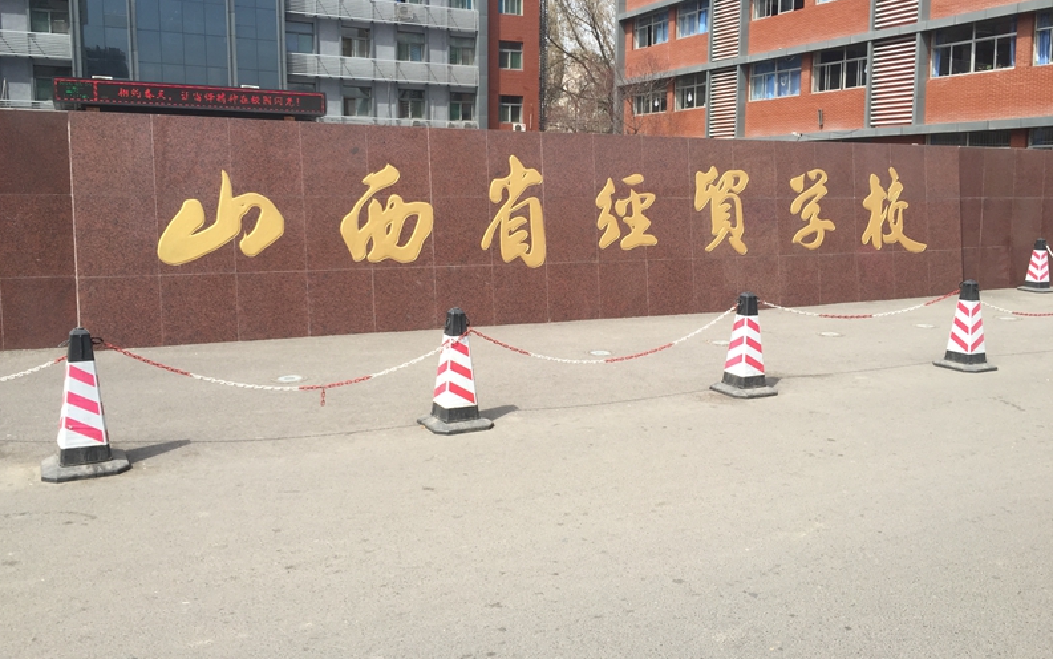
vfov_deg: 40.5
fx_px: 890
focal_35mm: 31
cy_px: 279
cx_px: 530
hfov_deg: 61.2
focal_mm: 4.15
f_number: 2.2
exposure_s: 1/842
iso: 32
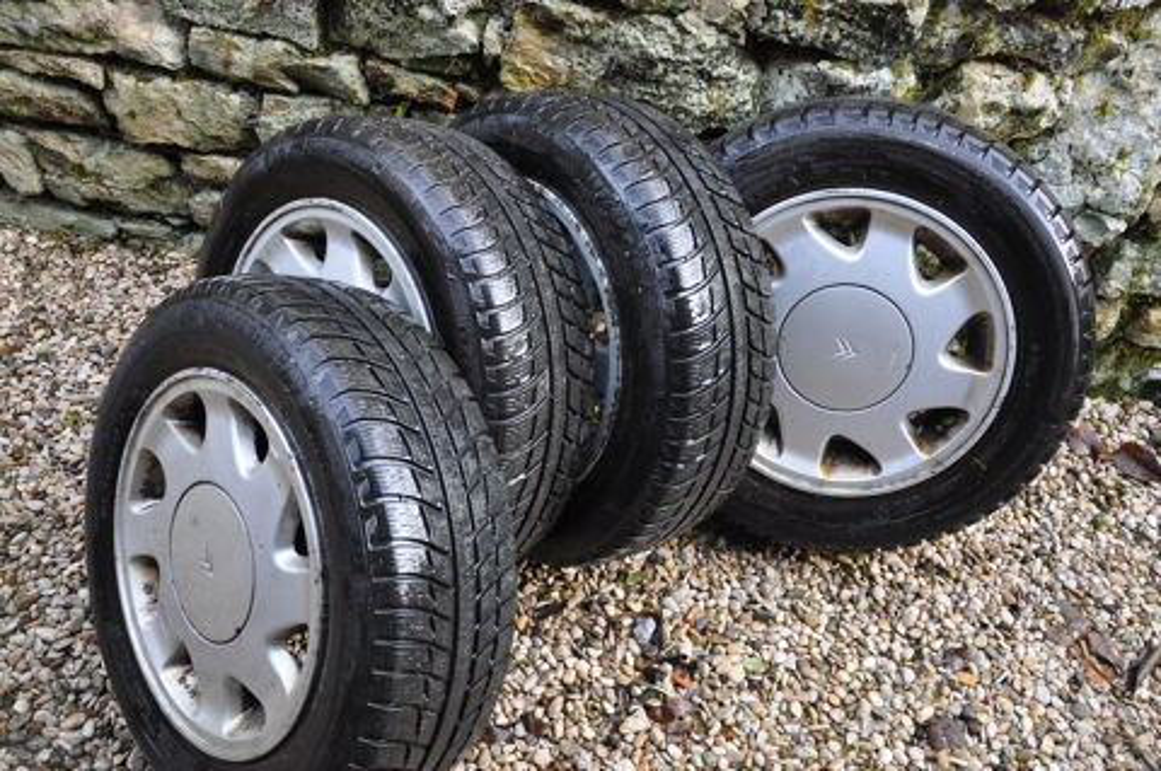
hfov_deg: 59.5
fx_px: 1015
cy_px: 386
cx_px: 580
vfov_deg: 41.6
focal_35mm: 32
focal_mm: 21
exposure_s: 1/60
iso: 560
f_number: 4
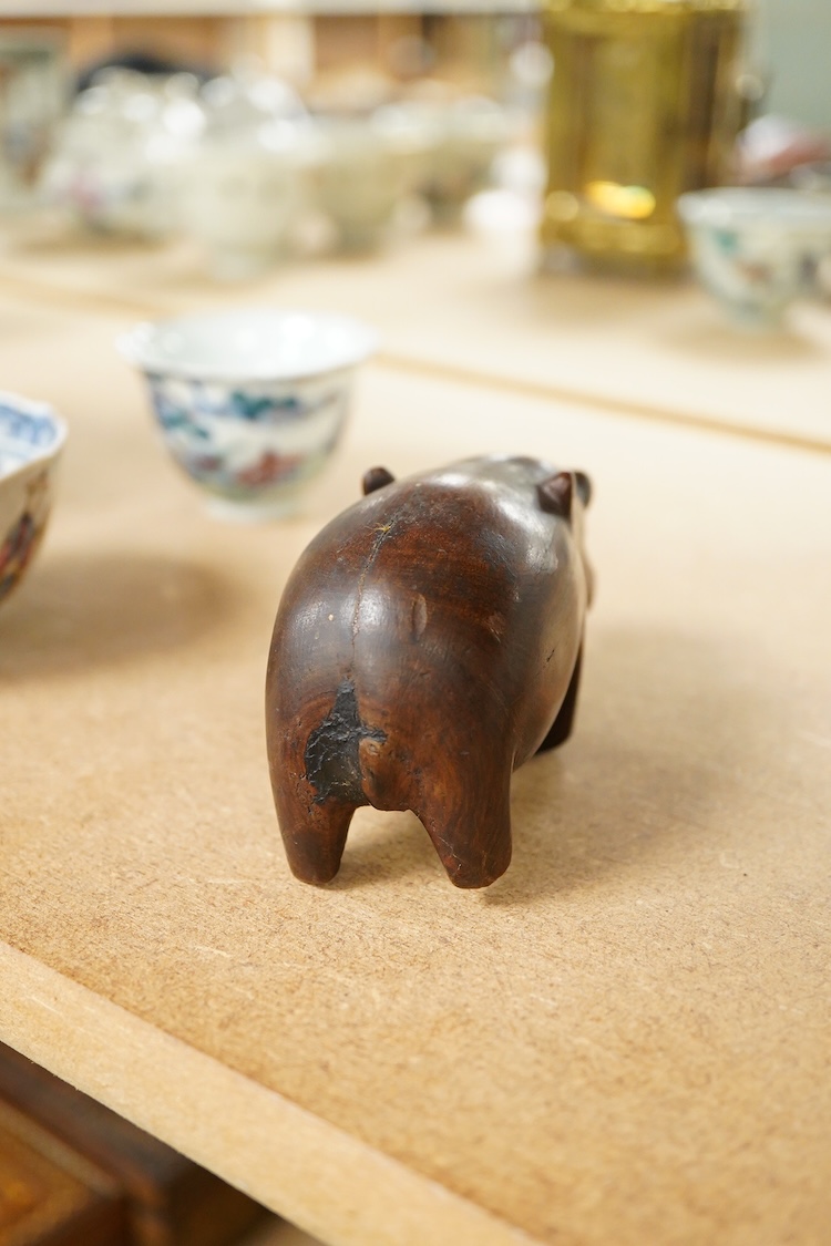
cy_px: 623
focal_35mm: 45
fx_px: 1558
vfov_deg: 43.6
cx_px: 416
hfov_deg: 29.9
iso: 2500
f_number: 4
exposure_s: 1/125
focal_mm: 30
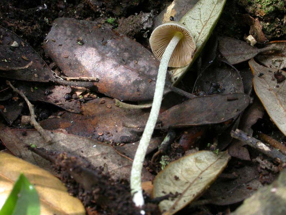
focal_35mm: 149
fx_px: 1231
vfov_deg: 10.0
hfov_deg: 13.3
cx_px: 143
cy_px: 108
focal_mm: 30.9
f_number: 10.1
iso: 200
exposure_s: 1/4
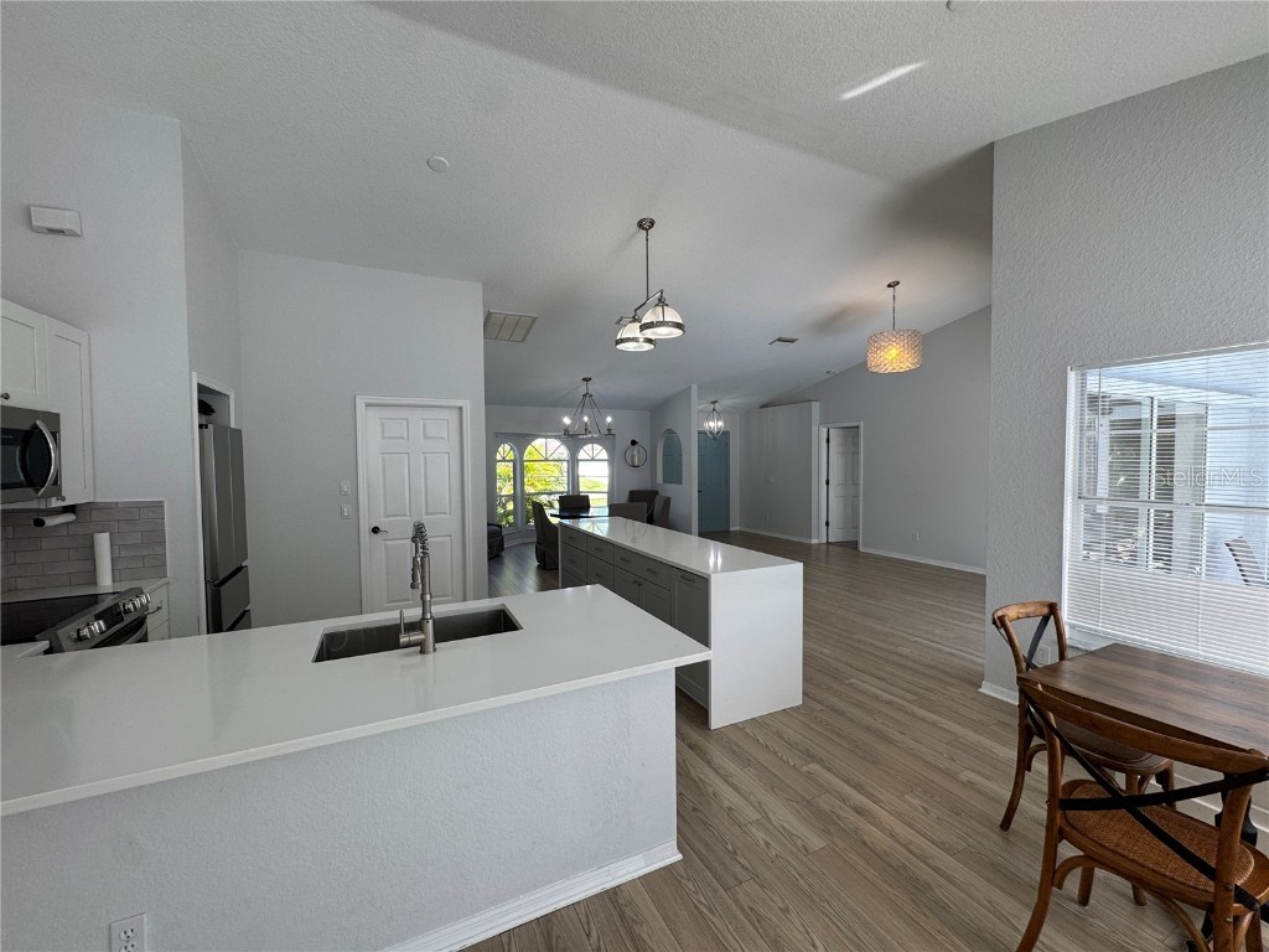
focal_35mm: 14
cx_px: 634
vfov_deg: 85.7
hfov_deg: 102.1
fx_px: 513
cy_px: 476
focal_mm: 2.22
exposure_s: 1/120
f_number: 2.2
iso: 64
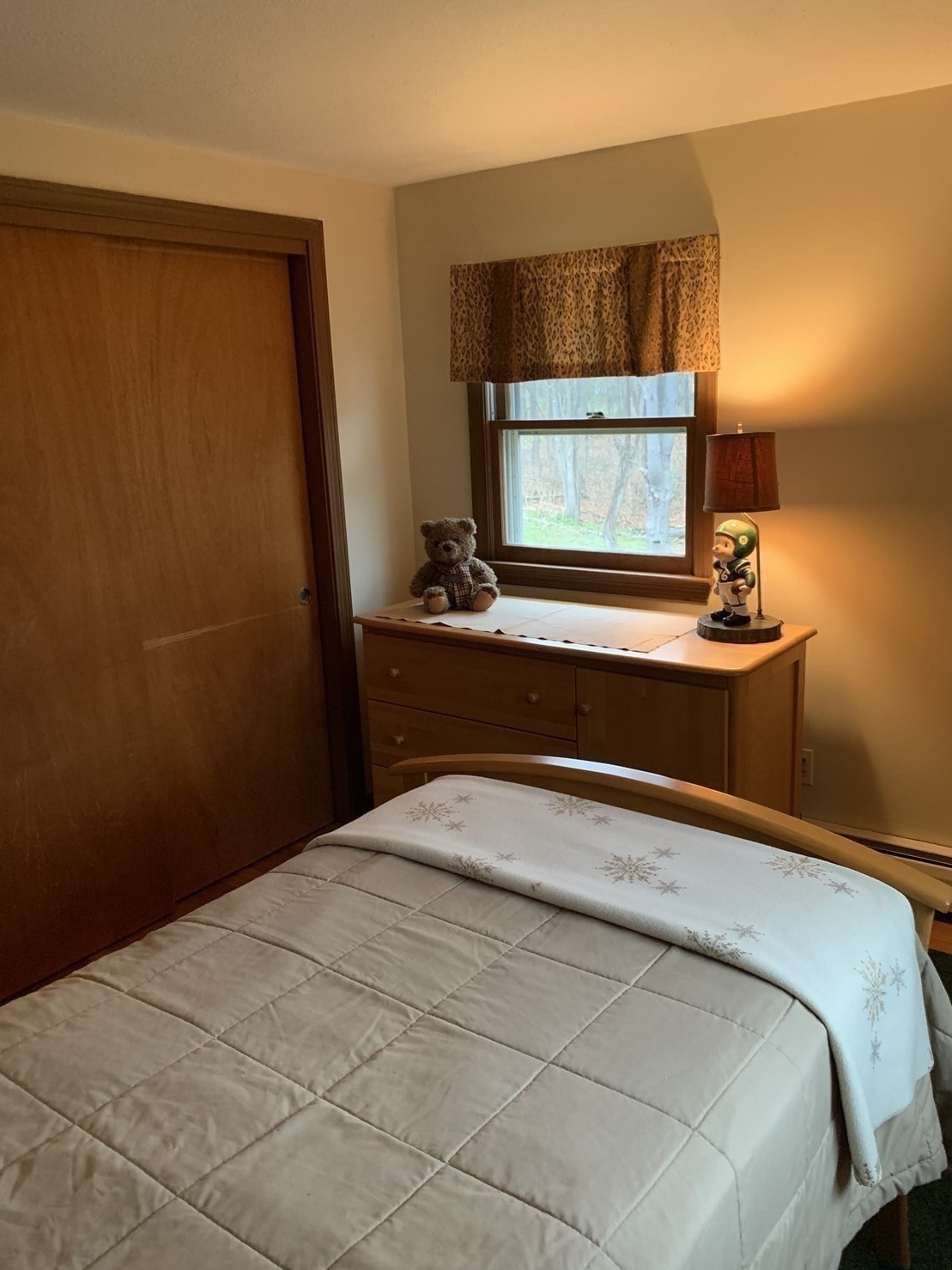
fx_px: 990
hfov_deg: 51.3
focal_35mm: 27
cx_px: 493
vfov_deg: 65.3
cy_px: 644
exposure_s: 1/60
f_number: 1.8
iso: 400
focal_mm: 4.25
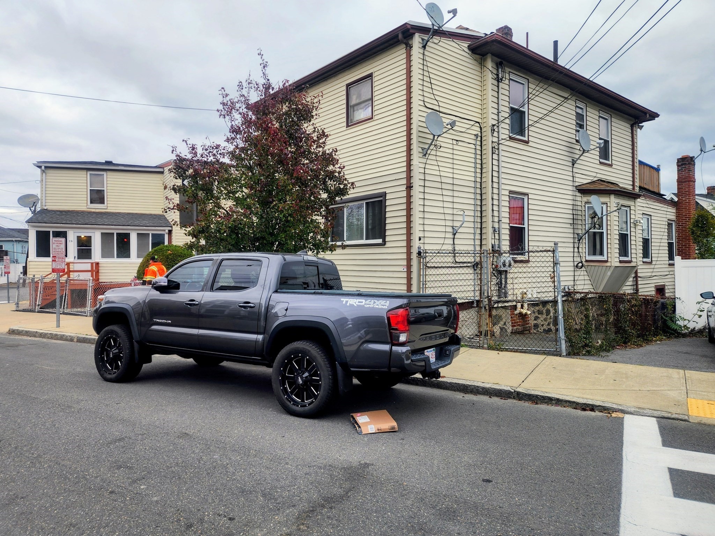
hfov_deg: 73.9
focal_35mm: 23
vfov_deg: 58.9
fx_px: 475
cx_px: 358
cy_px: 268
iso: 12
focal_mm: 6.4
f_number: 1.8
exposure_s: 1/193
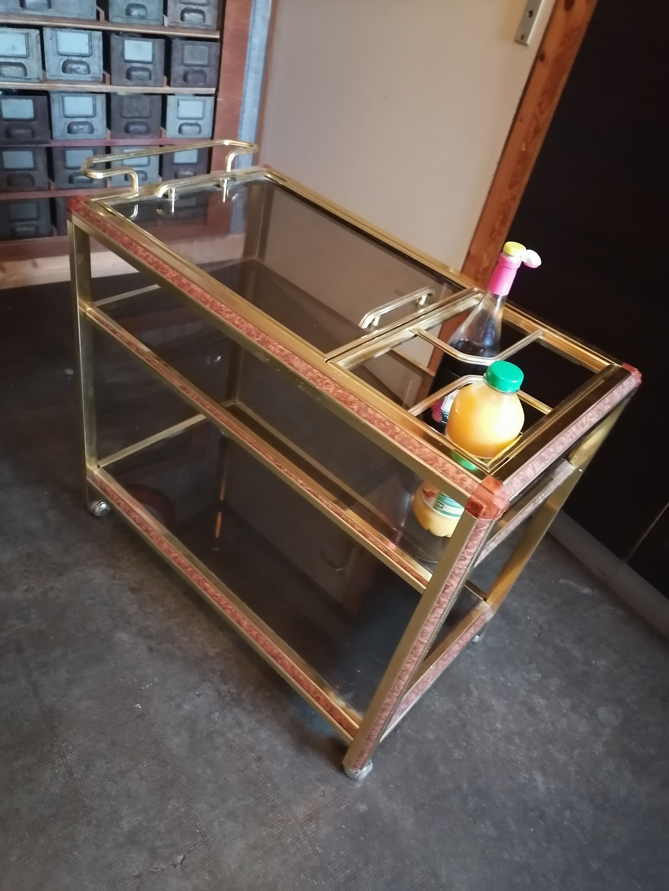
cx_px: 334
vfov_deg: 65.3
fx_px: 696
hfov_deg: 51.4
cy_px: 446
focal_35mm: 27
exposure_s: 1/25
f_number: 1.8
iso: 1600
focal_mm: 5.3
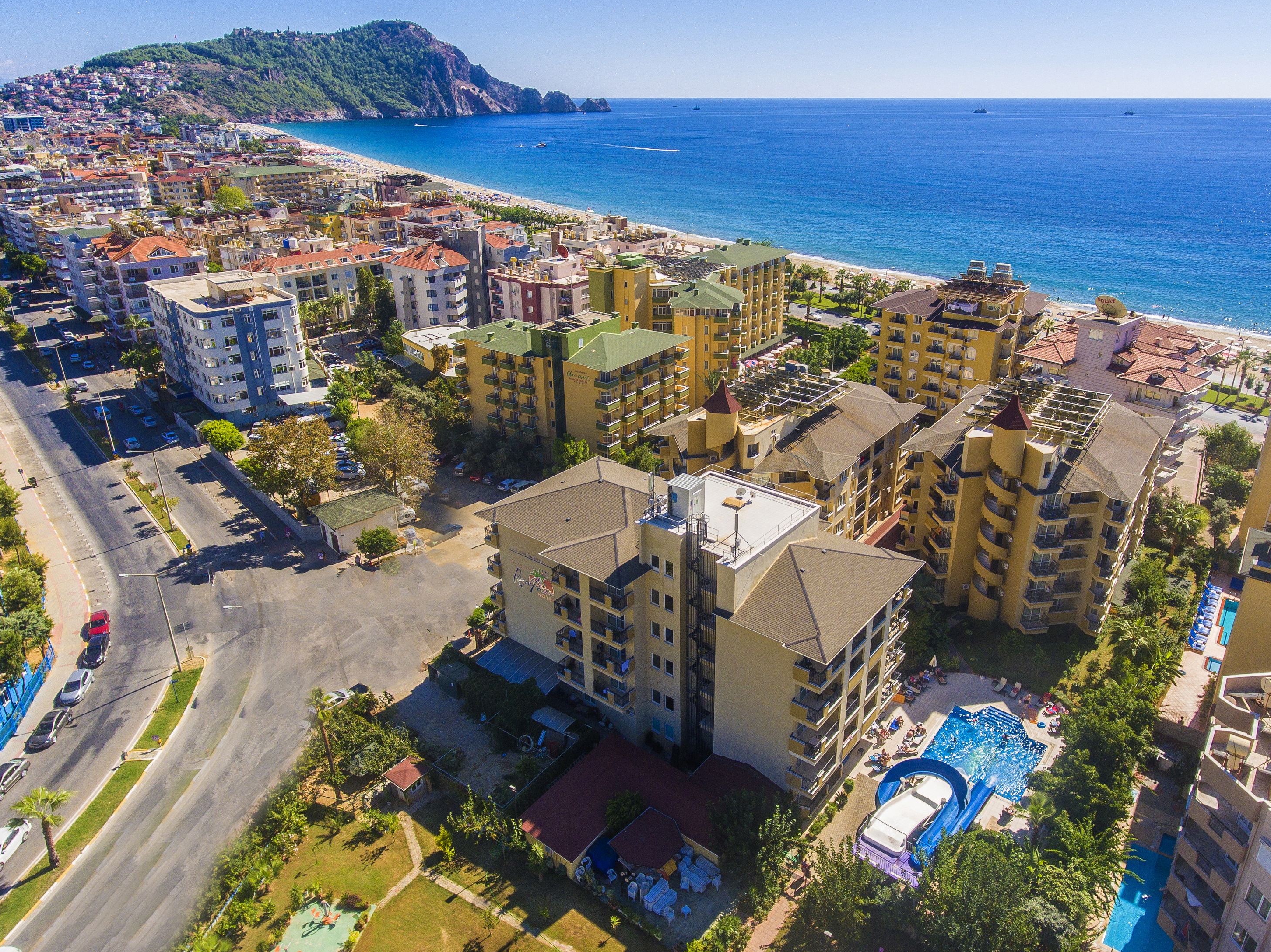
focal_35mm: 22
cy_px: 508
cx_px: 663
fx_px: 808
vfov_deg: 61.0
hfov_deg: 76.4
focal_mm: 3.61
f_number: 2.8
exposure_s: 1/950
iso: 100
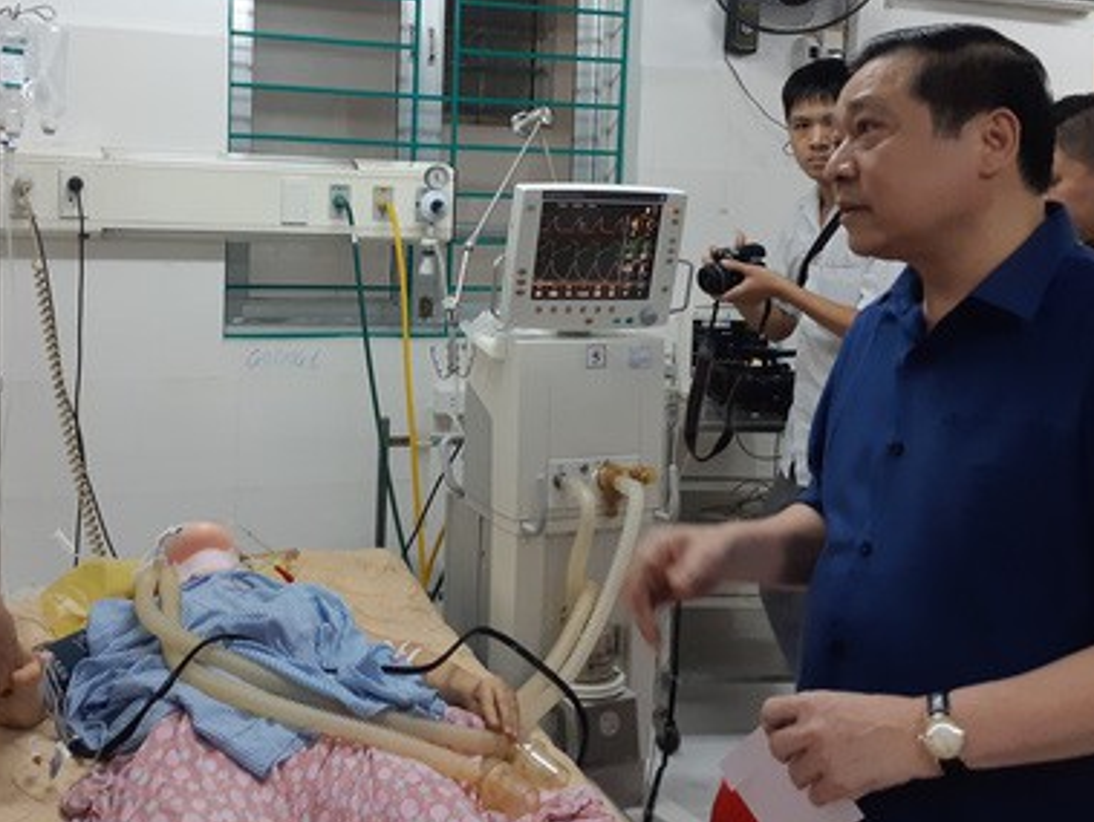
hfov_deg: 49.8
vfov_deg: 38.2
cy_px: 255
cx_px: 442
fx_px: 1170
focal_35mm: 37
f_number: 1.7
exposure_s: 1/50
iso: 100
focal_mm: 3.93
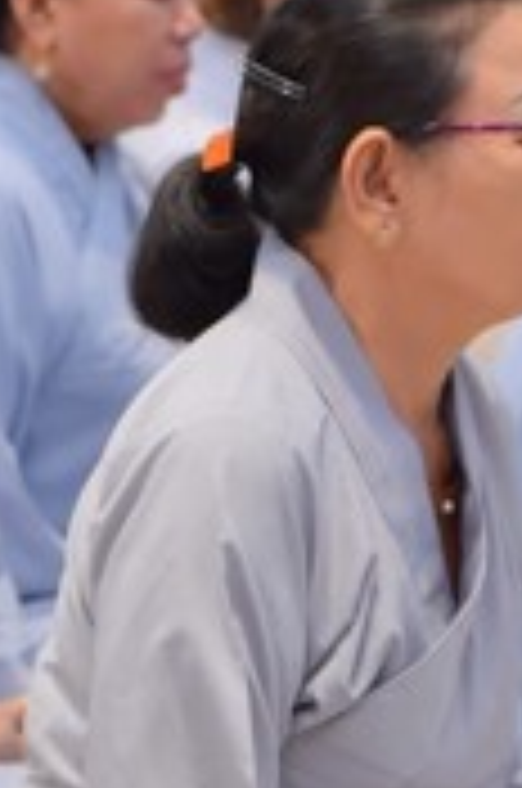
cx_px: -295
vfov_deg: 5.7
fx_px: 7970
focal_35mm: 365
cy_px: 468
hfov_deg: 3.7
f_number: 5.6
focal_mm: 98
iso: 1250
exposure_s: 1/100
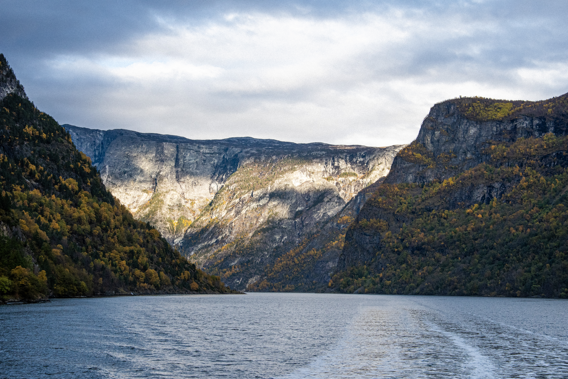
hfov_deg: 29.9
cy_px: 190
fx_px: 1065
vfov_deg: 20.2
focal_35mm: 68
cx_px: 284
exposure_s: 1/250
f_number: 10
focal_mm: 45
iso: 400
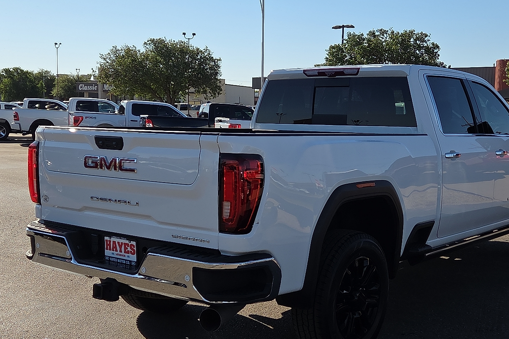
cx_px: 286
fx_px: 664
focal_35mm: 47
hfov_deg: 41.8
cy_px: 175
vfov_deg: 28.6
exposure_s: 1/10000
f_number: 1.8
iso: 76
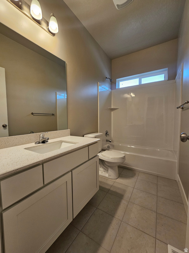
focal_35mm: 13
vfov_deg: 106.2
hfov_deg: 89.9
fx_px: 95
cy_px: 126
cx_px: 94
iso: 100
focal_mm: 2.2
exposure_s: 1/60
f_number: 2.2
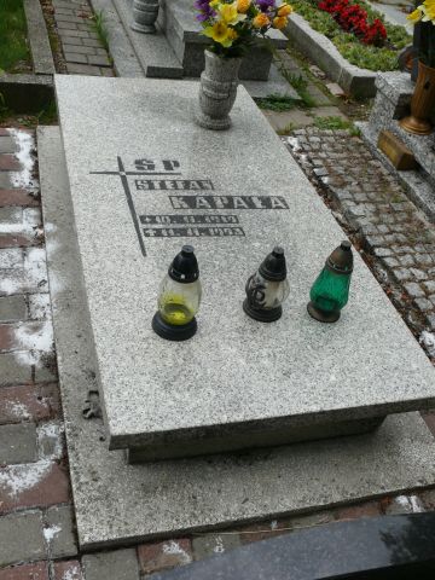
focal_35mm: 37
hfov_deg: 38.7
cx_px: 218
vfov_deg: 50.1
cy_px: 290
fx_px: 620
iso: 100
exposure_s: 1/250
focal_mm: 7.8
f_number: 4.5
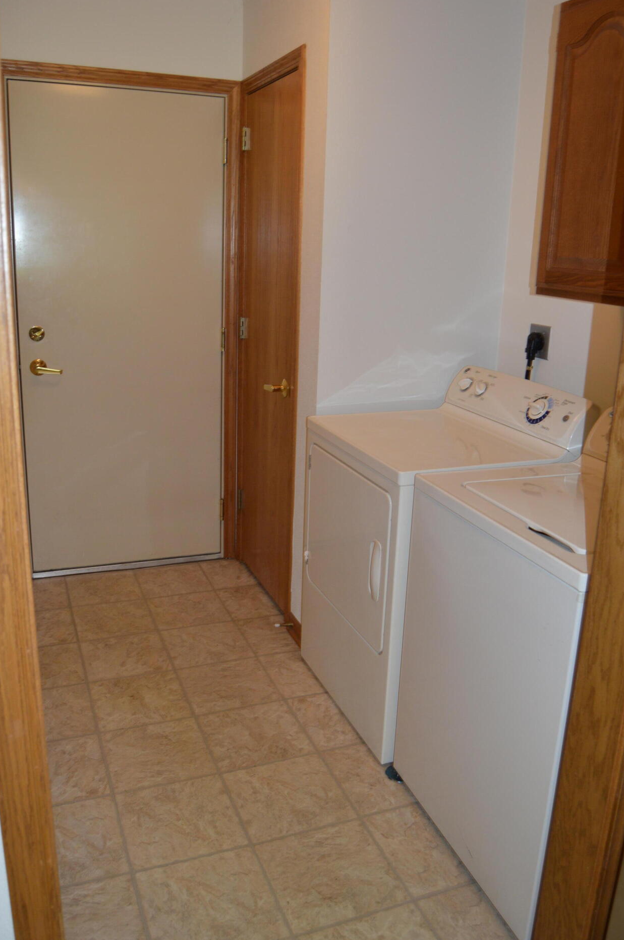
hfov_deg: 44.9
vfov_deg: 63.7
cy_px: 450
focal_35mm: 29
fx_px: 756
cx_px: 299
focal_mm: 18
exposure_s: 1/60
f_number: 3.5
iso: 400
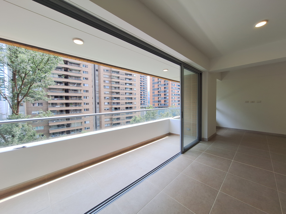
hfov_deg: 106.2
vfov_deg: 89.9
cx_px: 143
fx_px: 107
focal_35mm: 13
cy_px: 107
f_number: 2.2
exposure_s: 1/229
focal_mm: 1.74
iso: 40
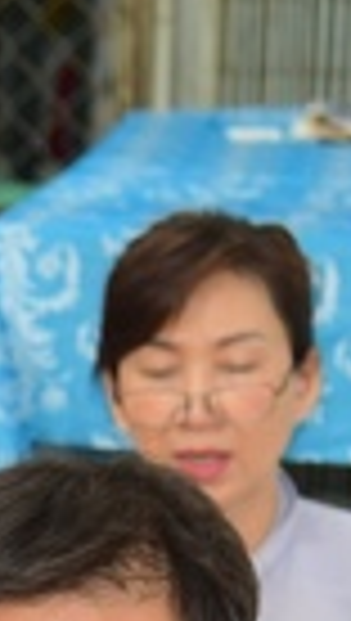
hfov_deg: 3.9
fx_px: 5045
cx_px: -720
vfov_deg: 7.0
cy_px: 756
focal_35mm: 306
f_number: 4
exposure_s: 1/40
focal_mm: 62
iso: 640
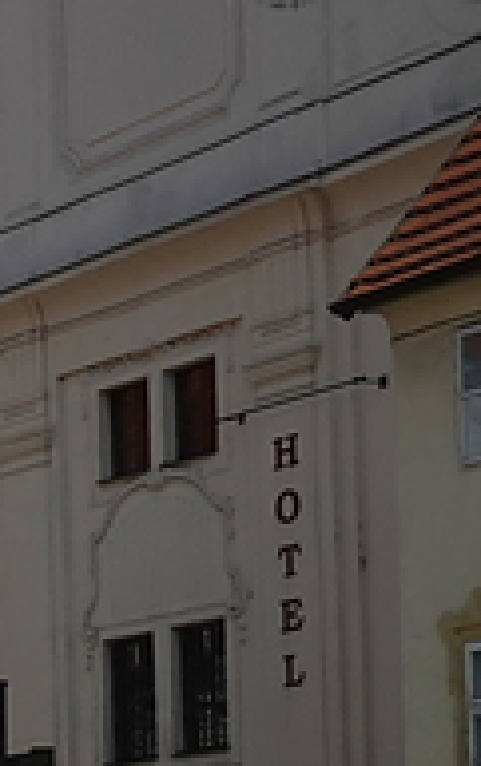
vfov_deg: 13.3
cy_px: 939
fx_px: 3202
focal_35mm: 153
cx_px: -1479
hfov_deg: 6.7
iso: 125
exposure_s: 1/500
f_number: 8
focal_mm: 10.83
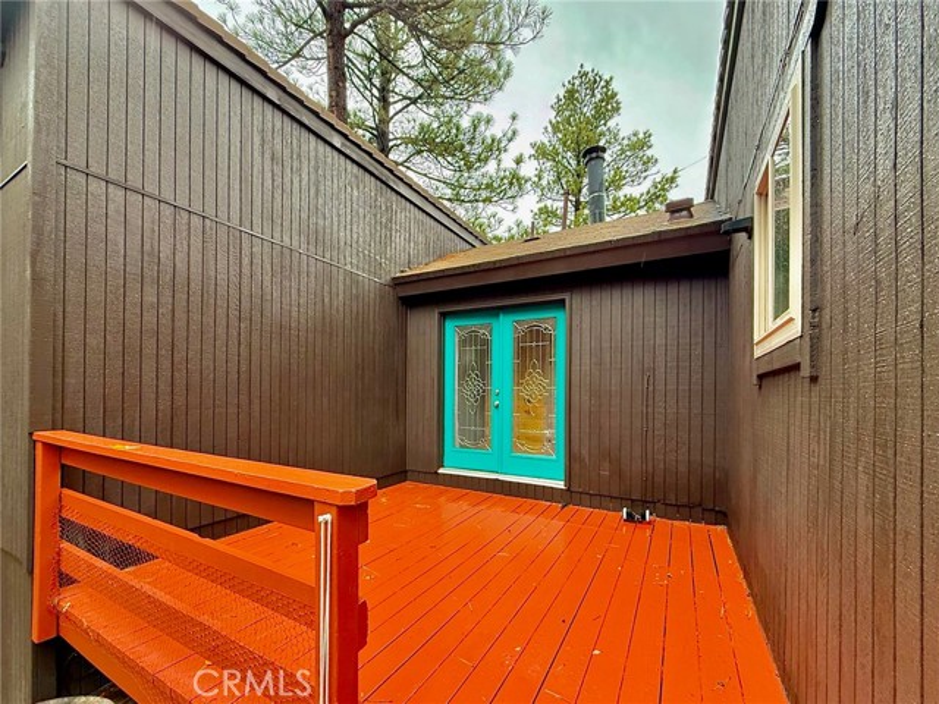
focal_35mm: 14
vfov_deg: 85.7
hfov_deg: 102.1
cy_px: 352
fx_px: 380
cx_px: 470
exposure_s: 1/99
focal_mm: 2.22
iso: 250
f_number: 2.2
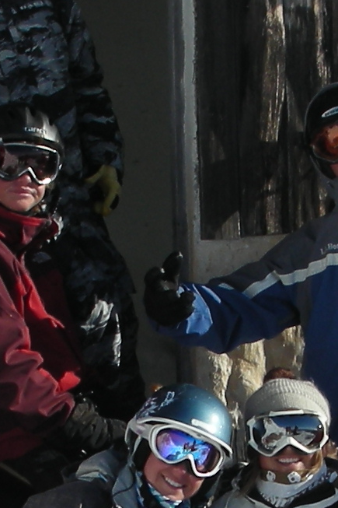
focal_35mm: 157
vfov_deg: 12.9
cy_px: 509
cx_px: 175
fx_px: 2212
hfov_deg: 8.7
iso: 50
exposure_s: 1/116
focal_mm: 5.8
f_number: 8.5
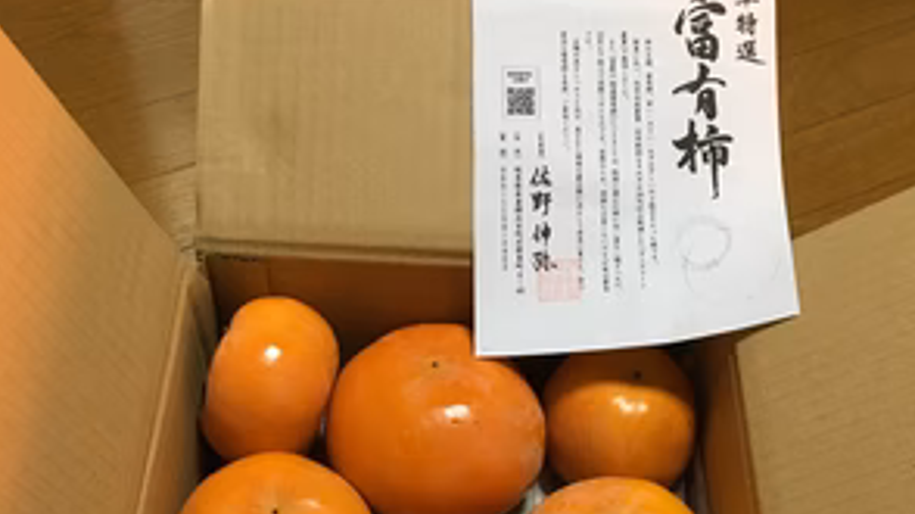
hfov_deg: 47.4
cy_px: 579
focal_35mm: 43
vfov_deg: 25.5
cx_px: 464
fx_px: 1043
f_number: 2.2
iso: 125
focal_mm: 4.15
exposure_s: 1/30
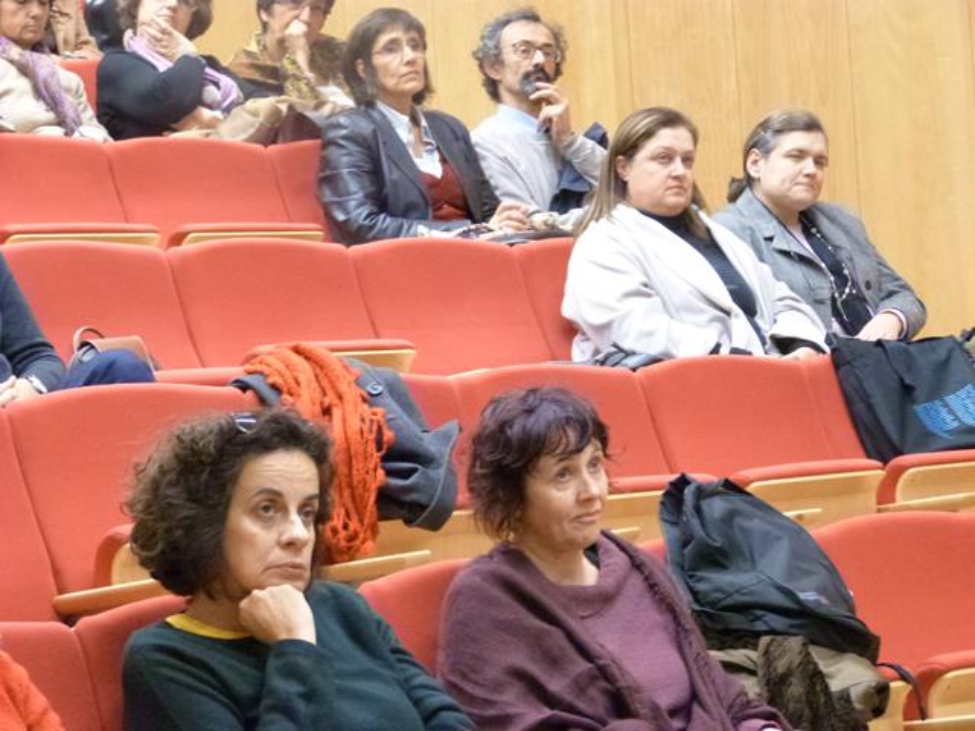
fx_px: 3014
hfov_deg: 18.4
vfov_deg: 13.8
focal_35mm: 107
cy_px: 366
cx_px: 488
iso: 800
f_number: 3.5
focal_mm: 19.3
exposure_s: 1/15
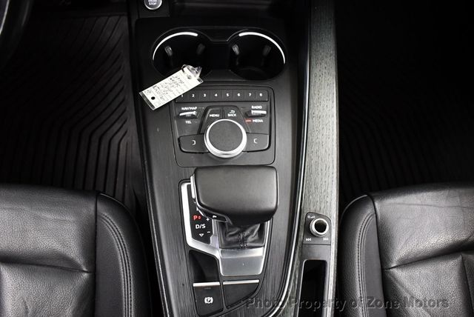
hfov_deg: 53.1
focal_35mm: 36
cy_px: 158
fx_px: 474
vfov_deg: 36.9
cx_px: 237
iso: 3200
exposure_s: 1/80
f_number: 3.5
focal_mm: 18
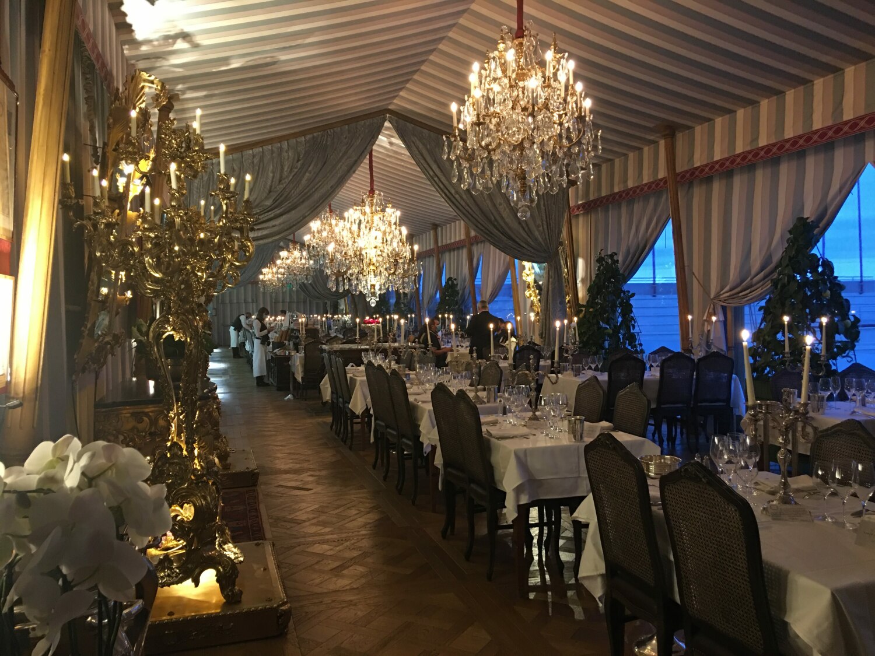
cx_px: 438
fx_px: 733
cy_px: 328
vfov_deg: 48.2
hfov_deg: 61.7
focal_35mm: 29
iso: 100
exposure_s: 1/8
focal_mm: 4.15
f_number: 2.2
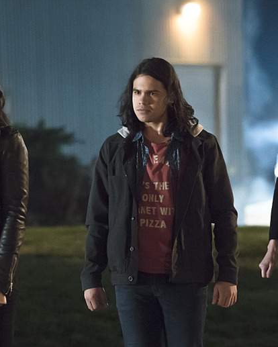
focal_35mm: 242
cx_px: 142
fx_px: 2487
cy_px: 173
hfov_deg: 6.4
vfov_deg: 8.0
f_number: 5
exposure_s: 1/160
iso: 8000
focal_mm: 171
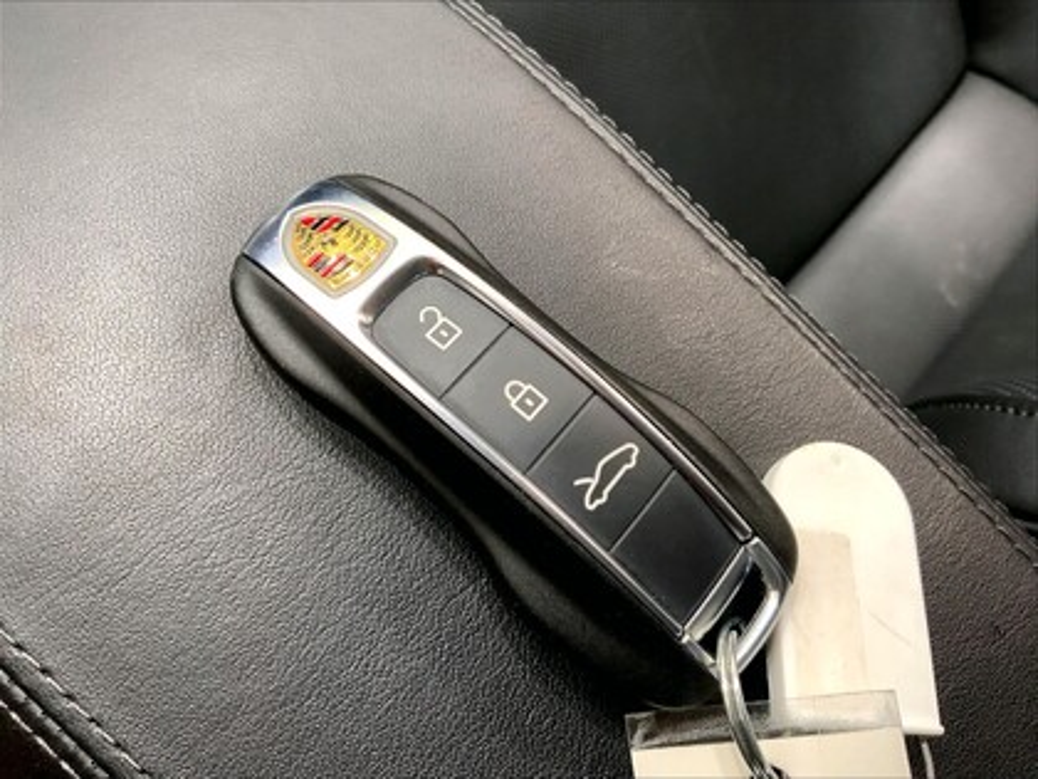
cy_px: 390
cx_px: 519
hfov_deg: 61.7
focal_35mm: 29
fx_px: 870
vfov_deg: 48.2
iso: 80
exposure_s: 1/60
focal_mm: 3
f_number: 1.8
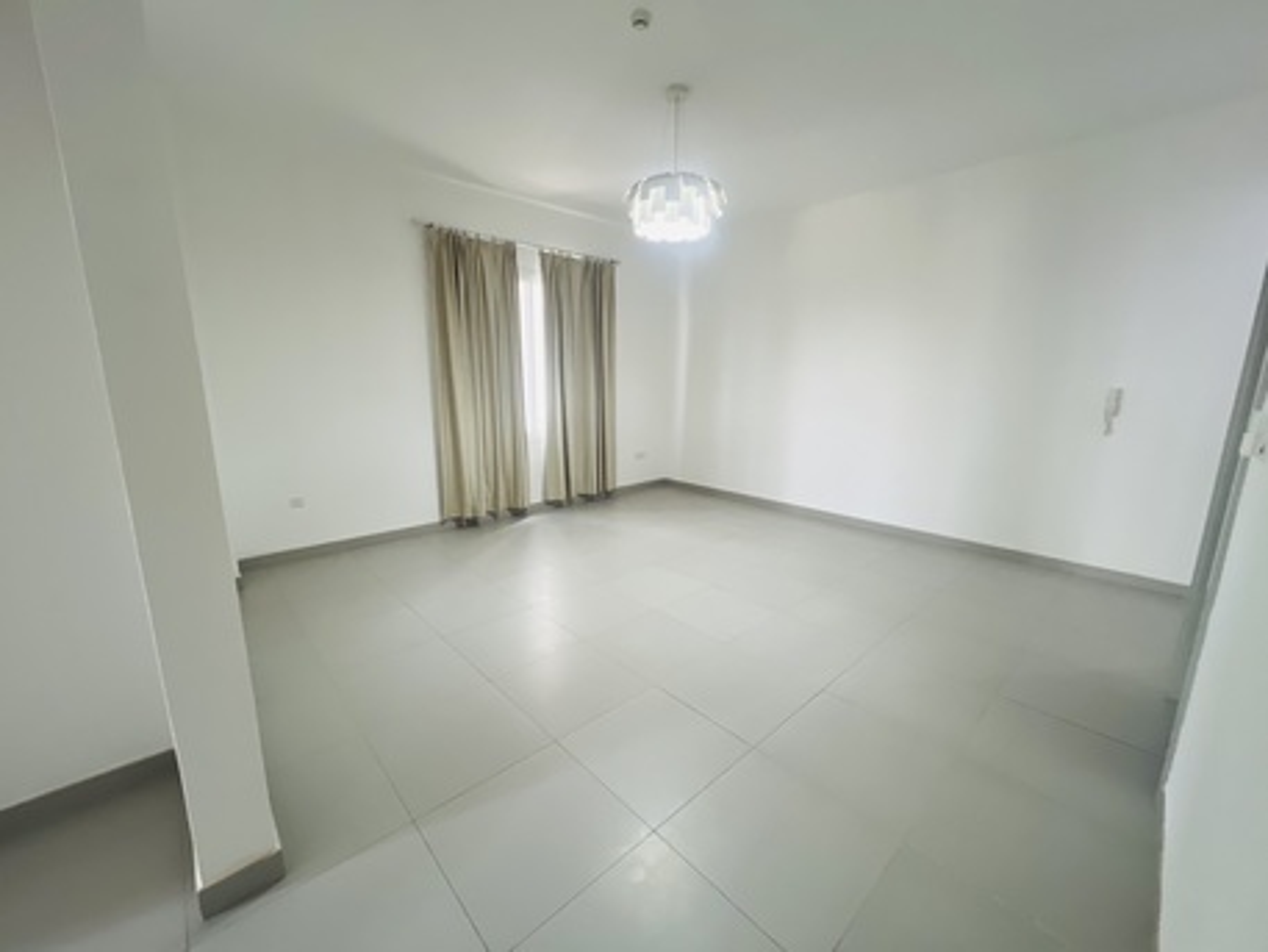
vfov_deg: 89.9
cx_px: 634
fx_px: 476
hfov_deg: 106.2
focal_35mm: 13
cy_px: 476
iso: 160
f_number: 1.8
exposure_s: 1/50
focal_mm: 1.57
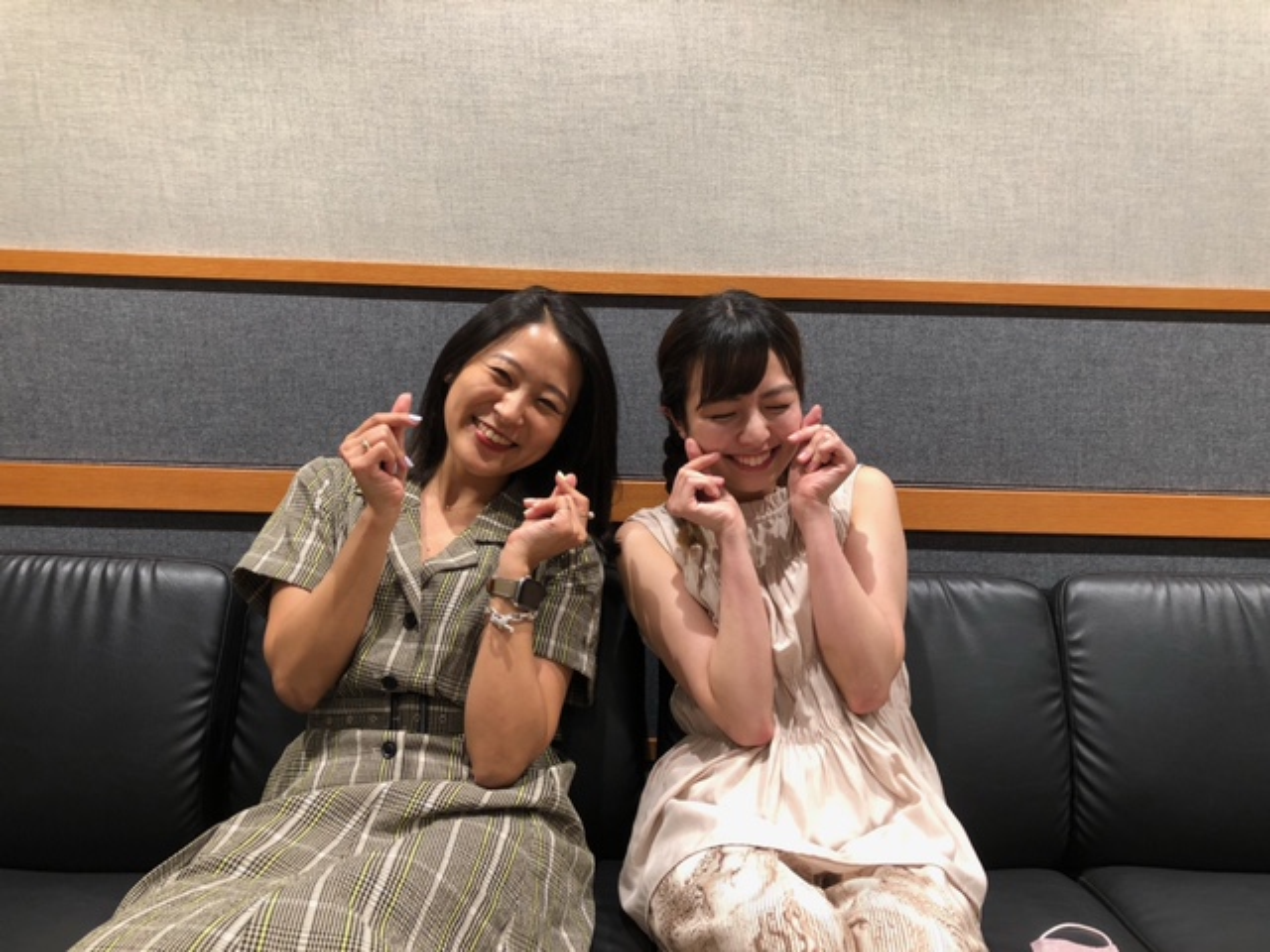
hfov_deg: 63.4
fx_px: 1027
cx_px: 635
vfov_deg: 49.7
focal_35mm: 28
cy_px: 476
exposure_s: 1/17
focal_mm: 3.99
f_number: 1.8
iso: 50
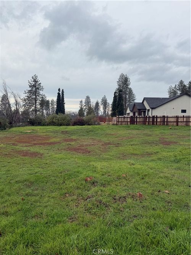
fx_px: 177
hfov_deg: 56.8
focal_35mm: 24
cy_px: 128
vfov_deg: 71.6
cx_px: 96
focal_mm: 6.76
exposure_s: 1/3021
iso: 80
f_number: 1.78
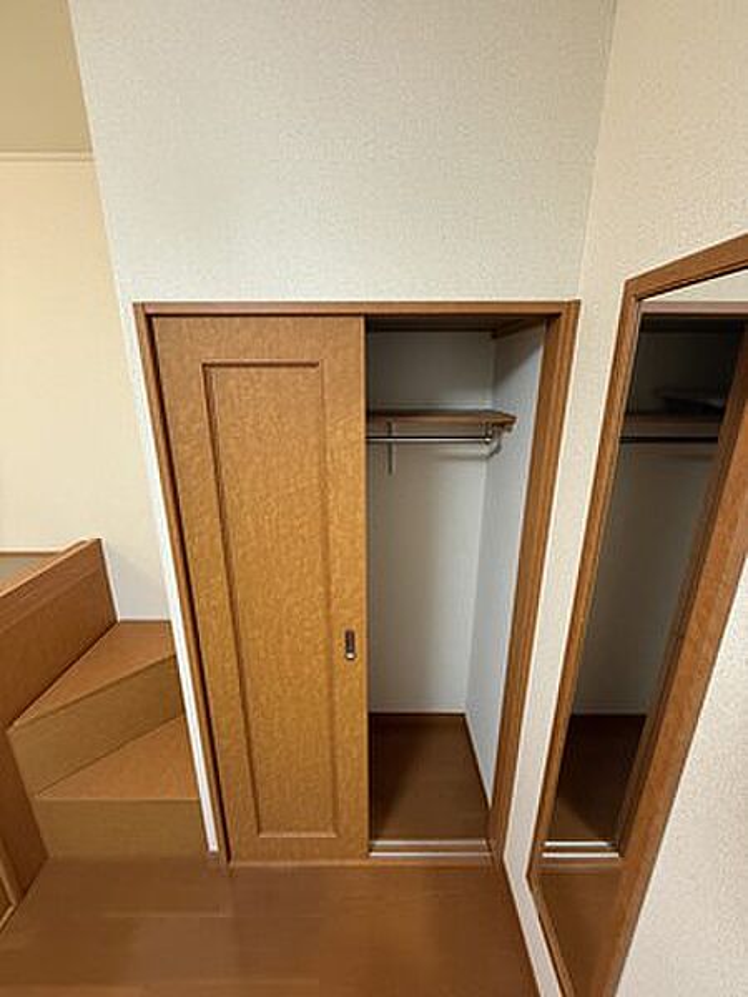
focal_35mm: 14
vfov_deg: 102.1
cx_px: 374
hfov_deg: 85.7
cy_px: 498
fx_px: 403
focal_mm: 2.22
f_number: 2.2
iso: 400
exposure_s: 1/50
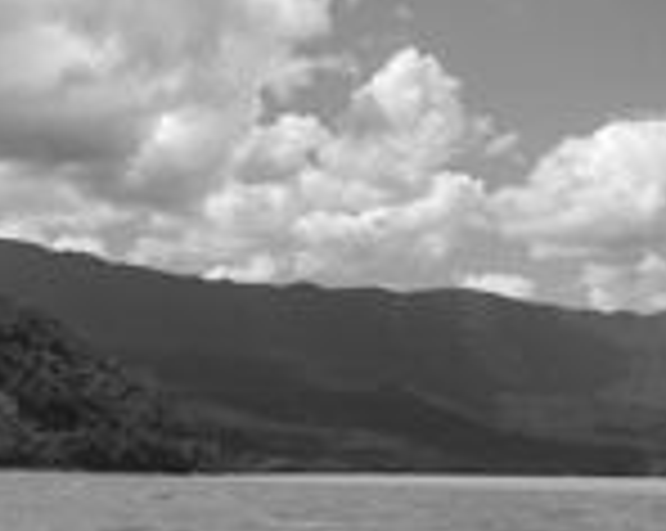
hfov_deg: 28.7
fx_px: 1299
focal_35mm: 66
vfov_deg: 23.0
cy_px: 202
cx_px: 270
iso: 160
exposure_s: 1/640
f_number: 7
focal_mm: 4.5
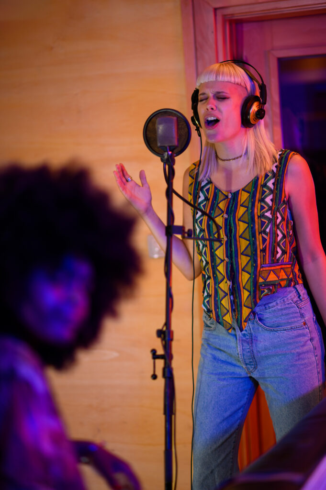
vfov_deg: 23.9
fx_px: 1156
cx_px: 163
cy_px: 245
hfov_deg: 16.0
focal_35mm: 85
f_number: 1.4
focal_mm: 85
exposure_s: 1/200
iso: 320
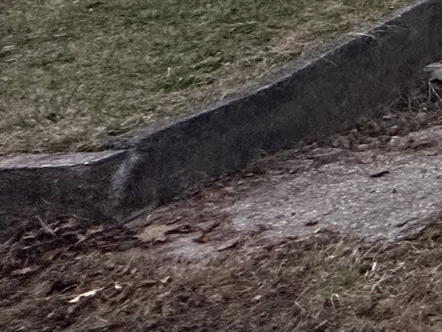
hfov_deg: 15.1
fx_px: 868
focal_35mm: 68
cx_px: 1067
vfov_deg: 17.3
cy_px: -277
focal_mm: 2.22
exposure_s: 1/60
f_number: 2.2
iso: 200
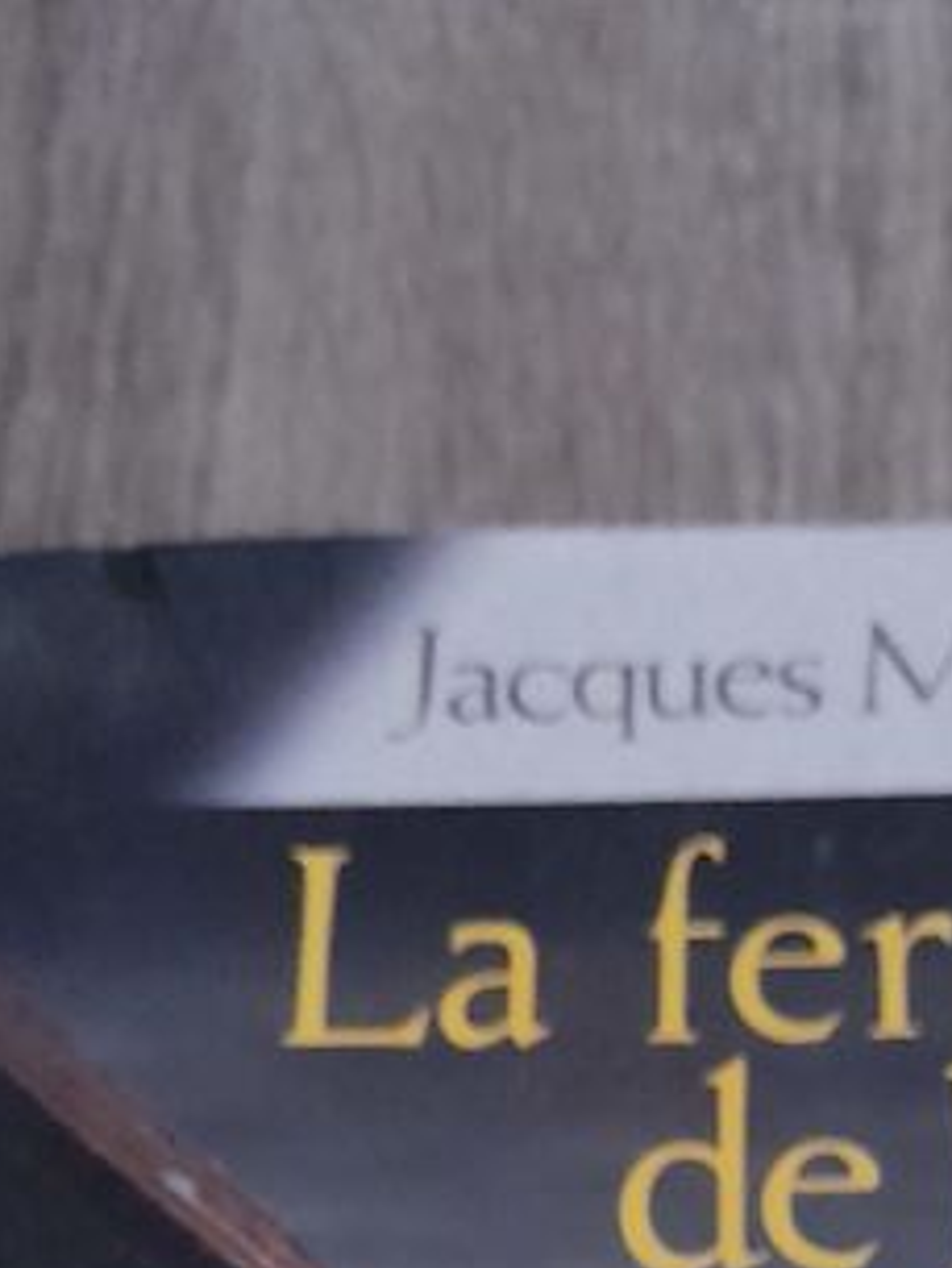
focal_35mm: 82
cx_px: 802
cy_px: 2075
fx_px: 3005
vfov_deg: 19.6
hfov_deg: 17.8
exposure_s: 1/10
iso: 640
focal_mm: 4.6
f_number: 2
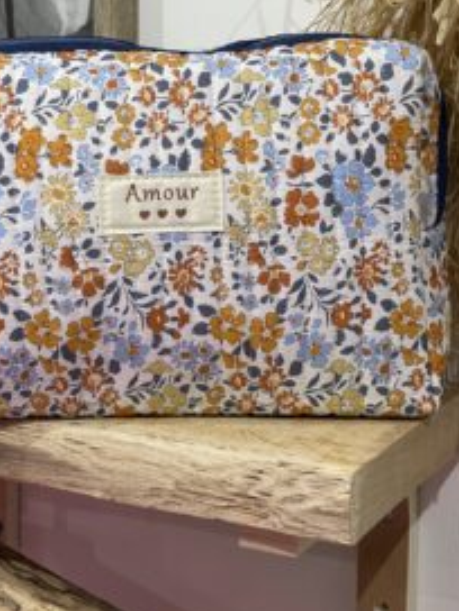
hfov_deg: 15.7
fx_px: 1662
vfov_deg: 20.8
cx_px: 135
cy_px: 193
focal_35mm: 94
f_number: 2.2
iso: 200
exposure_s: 1/100
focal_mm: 7.5
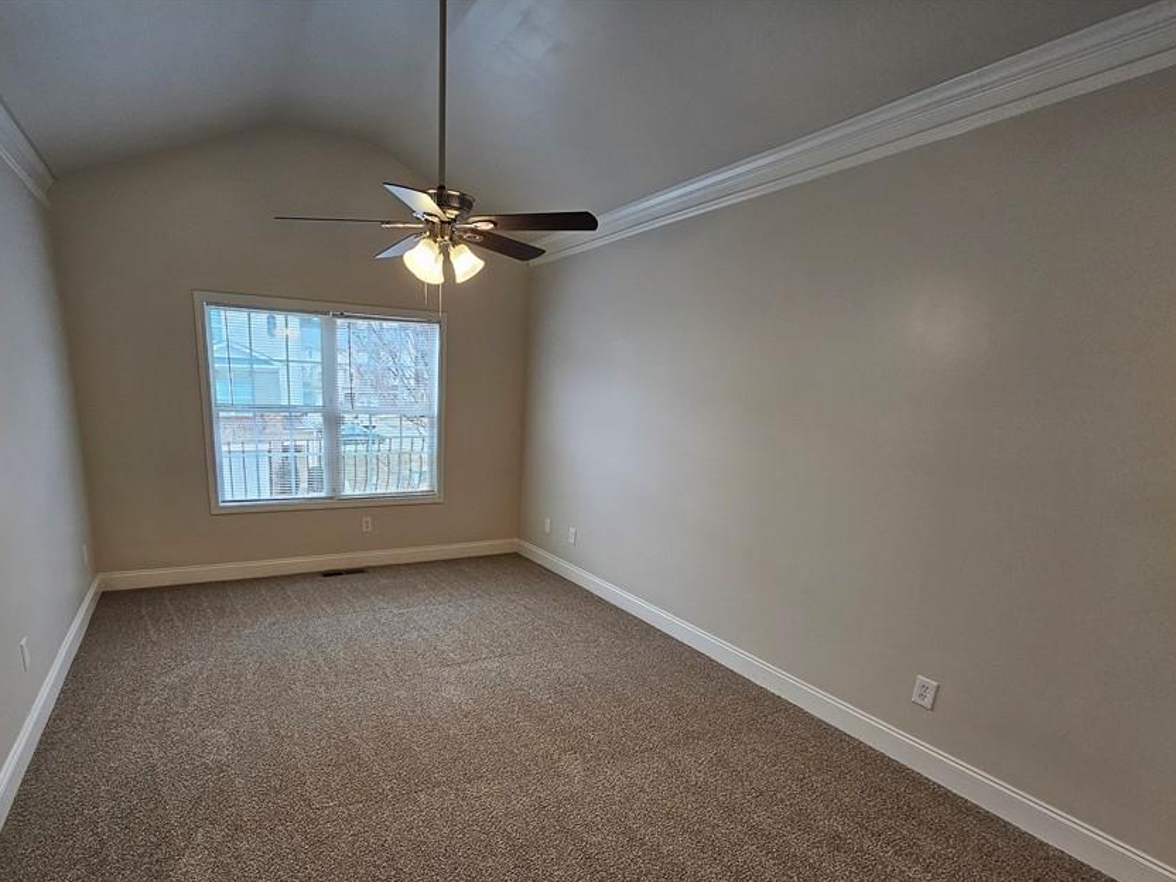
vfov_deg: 77.1
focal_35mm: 16
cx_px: 482
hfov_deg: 93.5
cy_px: 537
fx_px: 544
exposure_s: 1/60
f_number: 2.2
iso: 80
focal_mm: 2.2
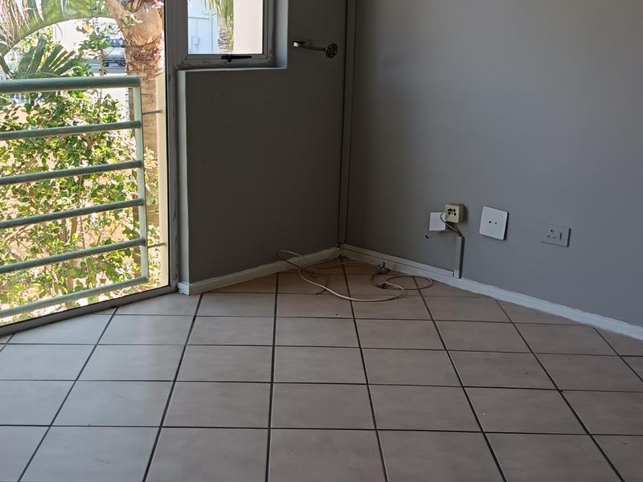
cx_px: 322
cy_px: 241
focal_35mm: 48
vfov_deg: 30.3
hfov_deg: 39.7
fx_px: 892
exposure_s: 1/100
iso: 467
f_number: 1.75
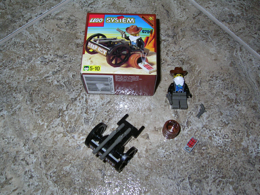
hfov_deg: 51.4
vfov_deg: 39.7
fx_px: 270
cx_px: 130
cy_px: 98
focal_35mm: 36
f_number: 4.8
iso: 100
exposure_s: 1/30
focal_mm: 5.6
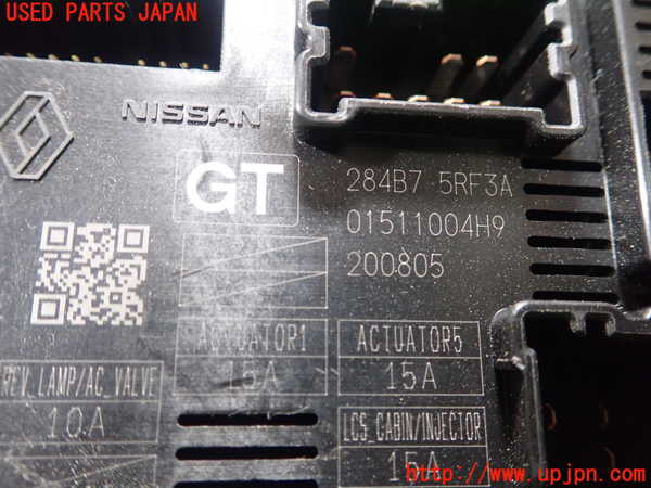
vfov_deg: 46.8
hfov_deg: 60.0
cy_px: 244
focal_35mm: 30
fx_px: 564
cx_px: 326
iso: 800
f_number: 2.3
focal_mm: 5.5
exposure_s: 1/40
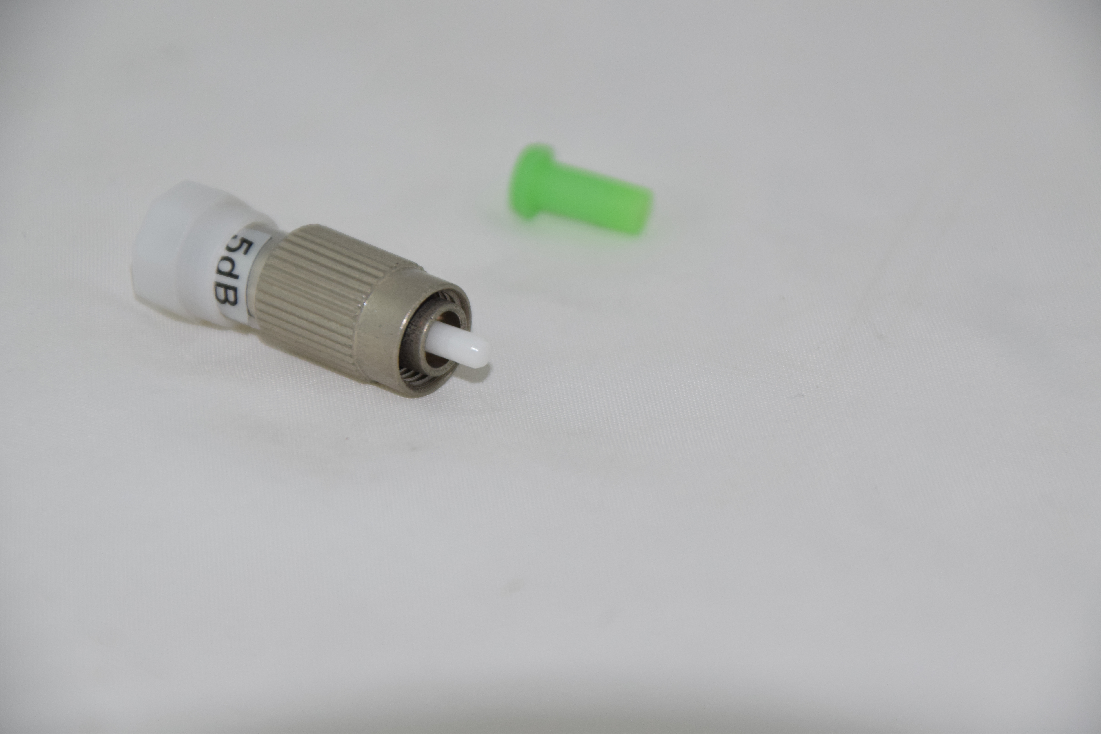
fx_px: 9174
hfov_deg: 6.9
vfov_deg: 4.6
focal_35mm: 300
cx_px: 550
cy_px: 367
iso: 640
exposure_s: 1/125
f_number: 6.3
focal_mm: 200
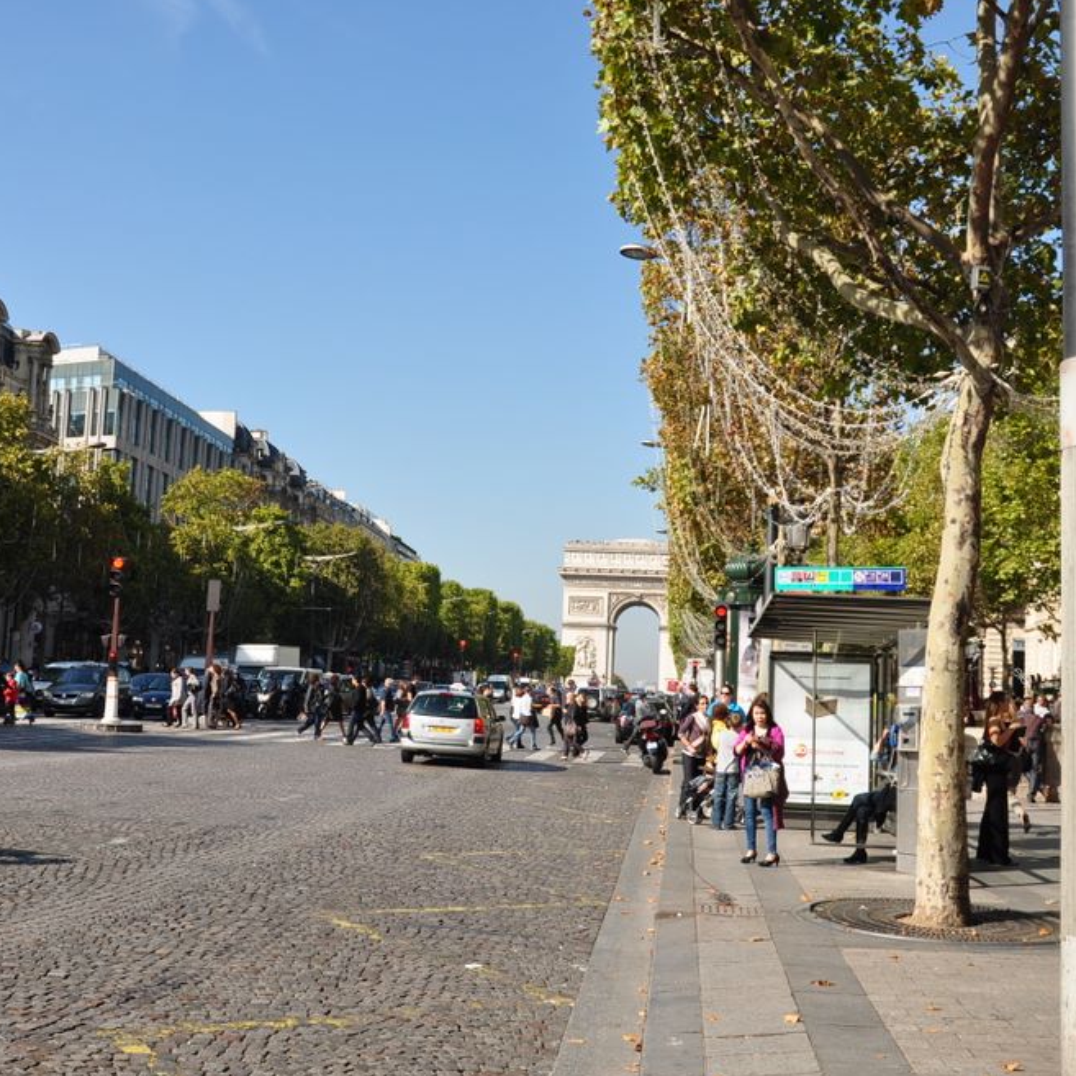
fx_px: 1465
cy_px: 542
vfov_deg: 40.3
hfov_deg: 40.2
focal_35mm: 42
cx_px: 463
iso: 200
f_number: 10
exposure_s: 1/200
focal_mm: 21
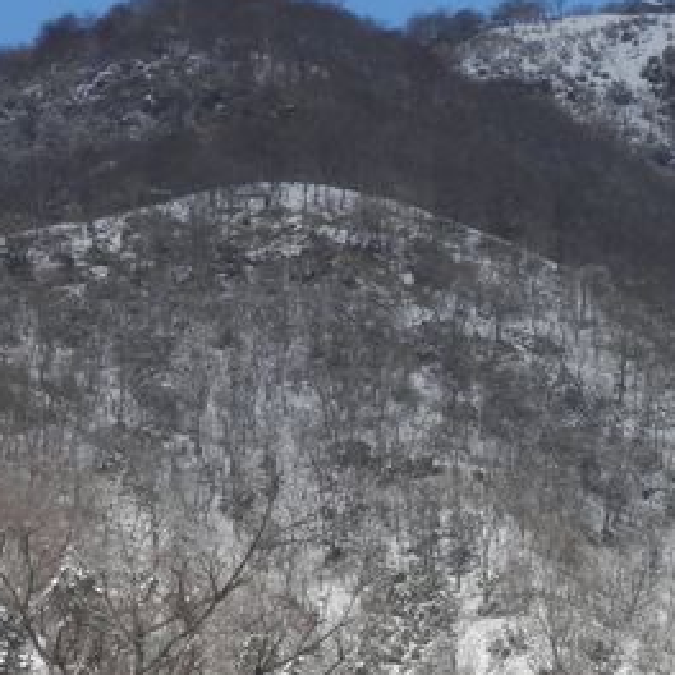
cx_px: 355
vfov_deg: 2.9
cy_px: 376
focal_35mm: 603
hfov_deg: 2.9
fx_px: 13303
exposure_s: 1/640
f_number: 6.1
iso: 80
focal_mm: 40.2
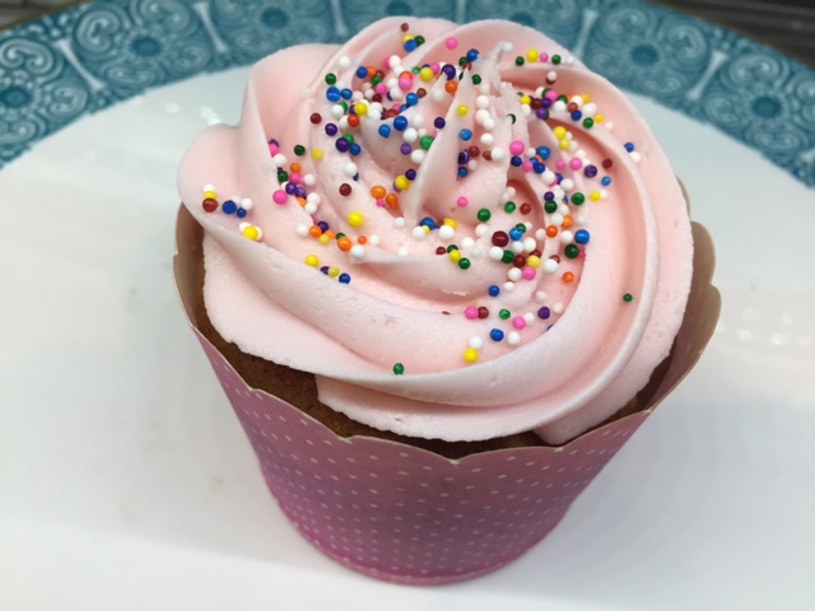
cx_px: 408
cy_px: 306
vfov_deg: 48.2
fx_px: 683
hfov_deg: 61.7
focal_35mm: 29
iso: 32
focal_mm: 4.15
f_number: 2.2
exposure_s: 1/30
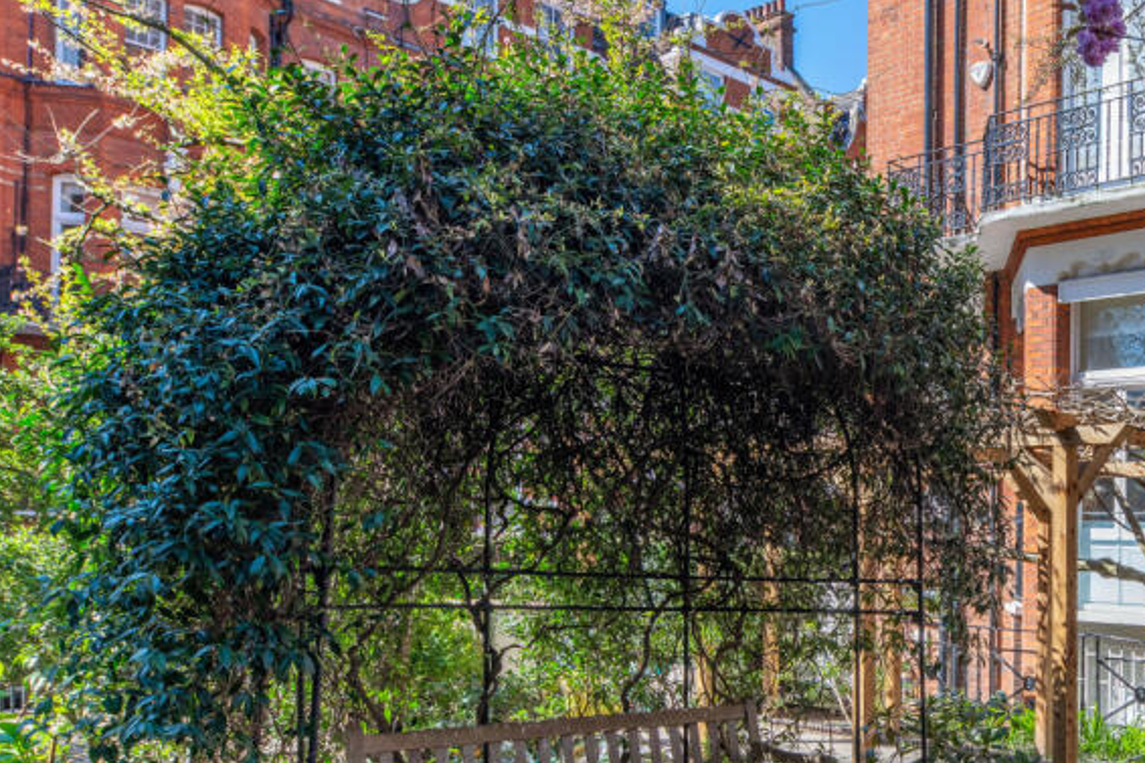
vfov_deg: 34.6
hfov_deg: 46.2
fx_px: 1208
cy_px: 523
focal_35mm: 38
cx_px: 1014
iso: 200
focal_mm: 21
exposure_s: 1/160
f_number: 8
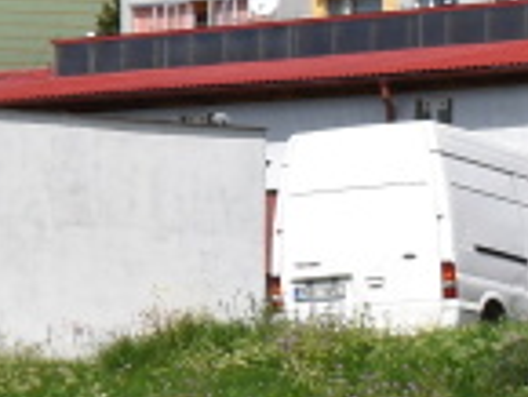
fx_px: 4961
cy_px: 122
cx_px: -1202
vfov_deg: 4.6
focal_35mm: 325
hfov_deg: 5.6
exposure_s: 1/500
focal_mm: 32
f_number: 11
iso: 200
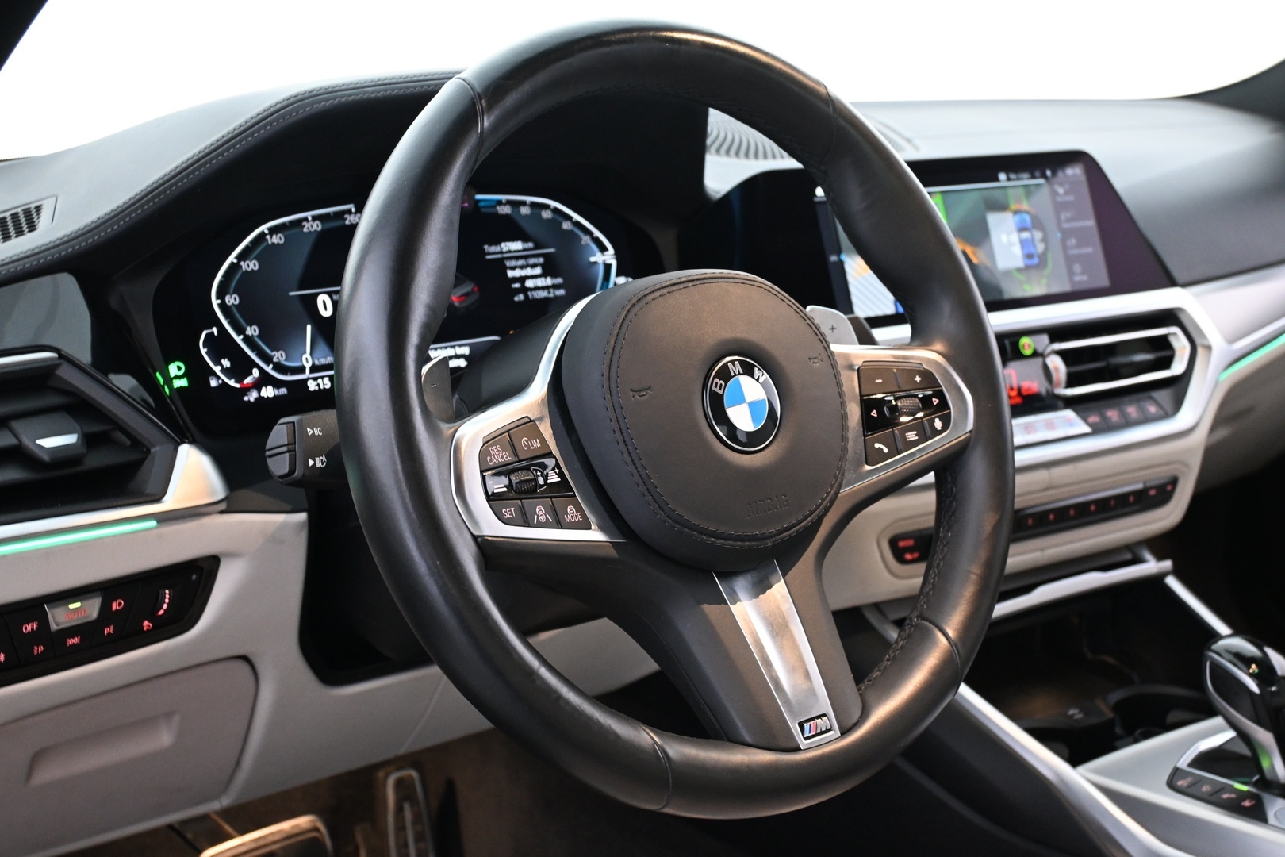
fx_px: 1499
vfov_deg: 31.9
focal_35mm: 42
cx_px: 642
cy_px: 428
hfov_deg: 46.4
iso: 1600
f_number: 4.5
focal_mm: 28
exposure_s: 1/13
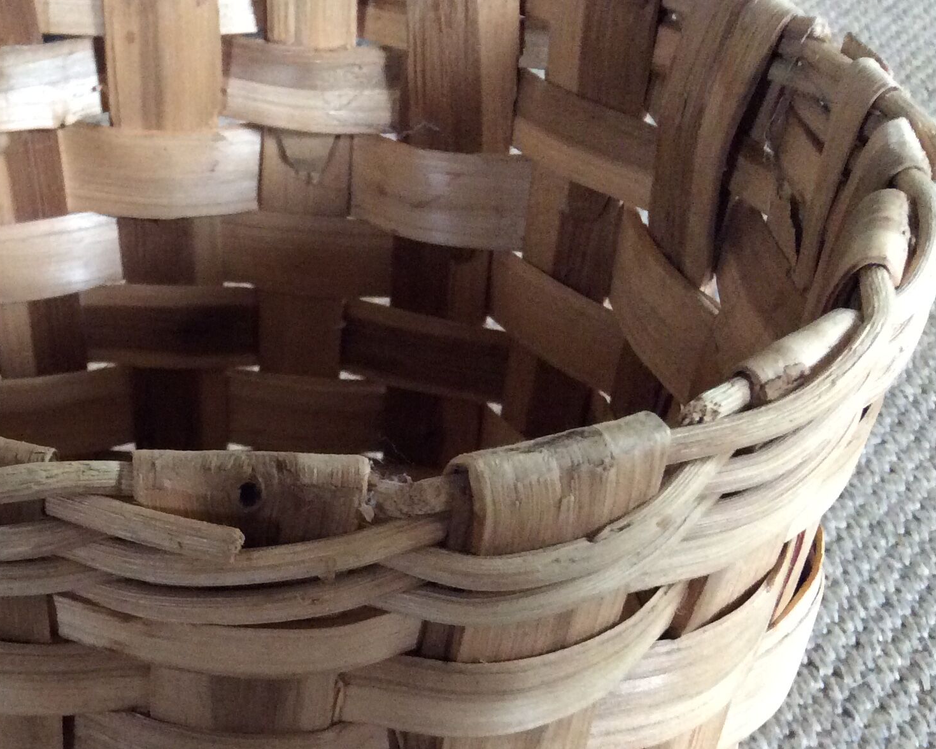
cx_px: 175
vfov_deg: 27.3
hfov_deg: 33.1
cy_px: 545
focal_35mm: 55
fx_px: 1524
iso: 250
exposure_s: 1/25
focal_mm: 3.3
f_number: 2.4
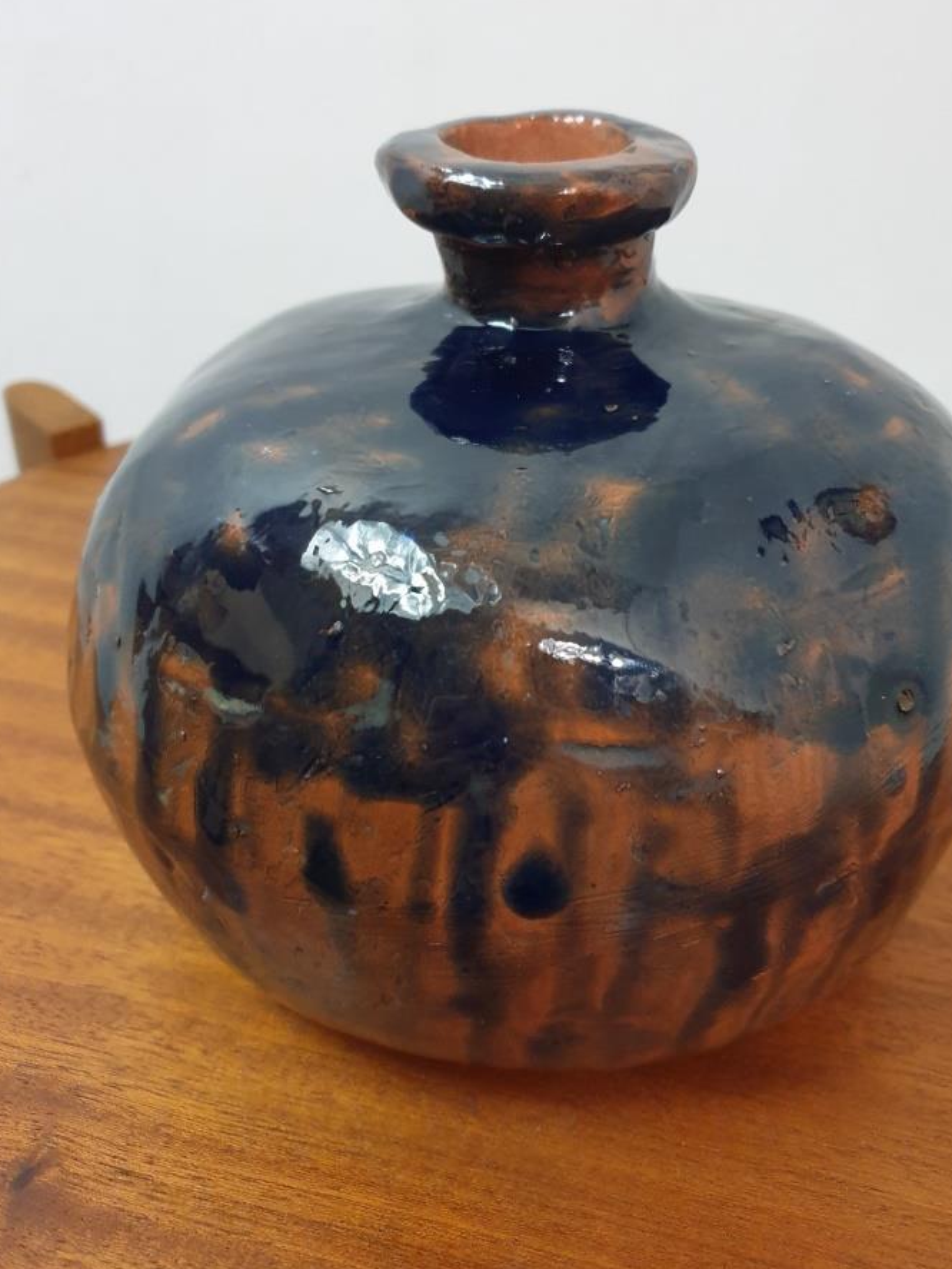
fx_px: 1099
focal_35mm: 30
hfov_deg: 46.8
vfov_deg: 59.8
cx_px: 516
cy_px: 564
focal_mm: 4.3
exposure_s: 1/25
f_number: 1.5
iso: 320
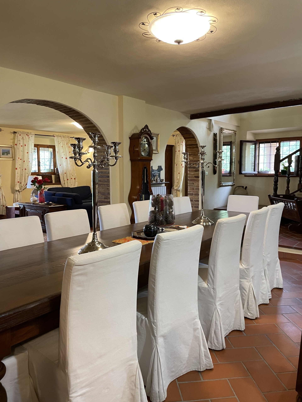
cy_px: 201
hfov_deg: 53.1
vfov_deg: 67.3
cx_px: 151
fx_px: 302
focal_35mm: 26
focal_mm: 4.2
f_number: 1.6
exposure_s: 1/50
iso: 200
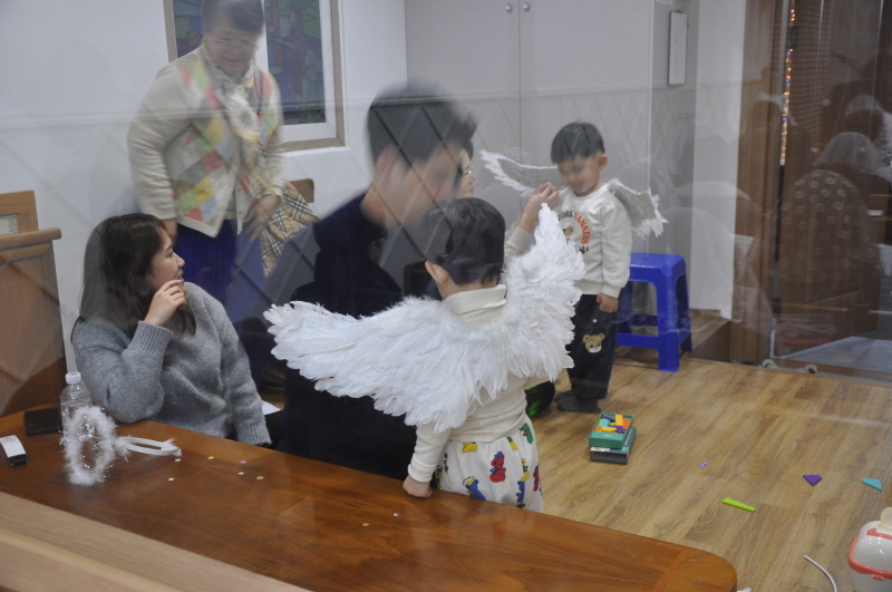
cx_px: 446
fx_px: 928
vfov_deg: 35.4
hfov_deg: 51.3
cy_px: 296
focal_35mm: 38
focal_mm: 25
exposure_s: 1/15
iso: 400
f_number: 4
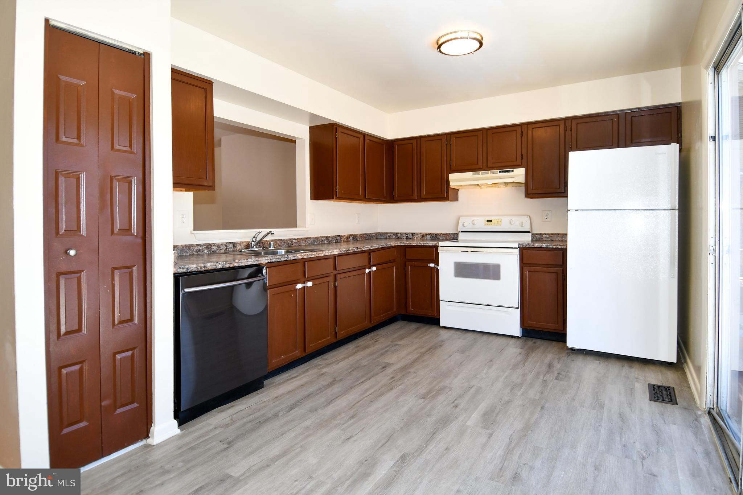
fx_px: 371
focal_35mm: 18
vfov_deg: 67.4
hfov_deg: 90.0
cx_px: 372
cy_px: 248
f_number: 4.5
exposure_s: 1/80
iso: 200
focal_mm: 12
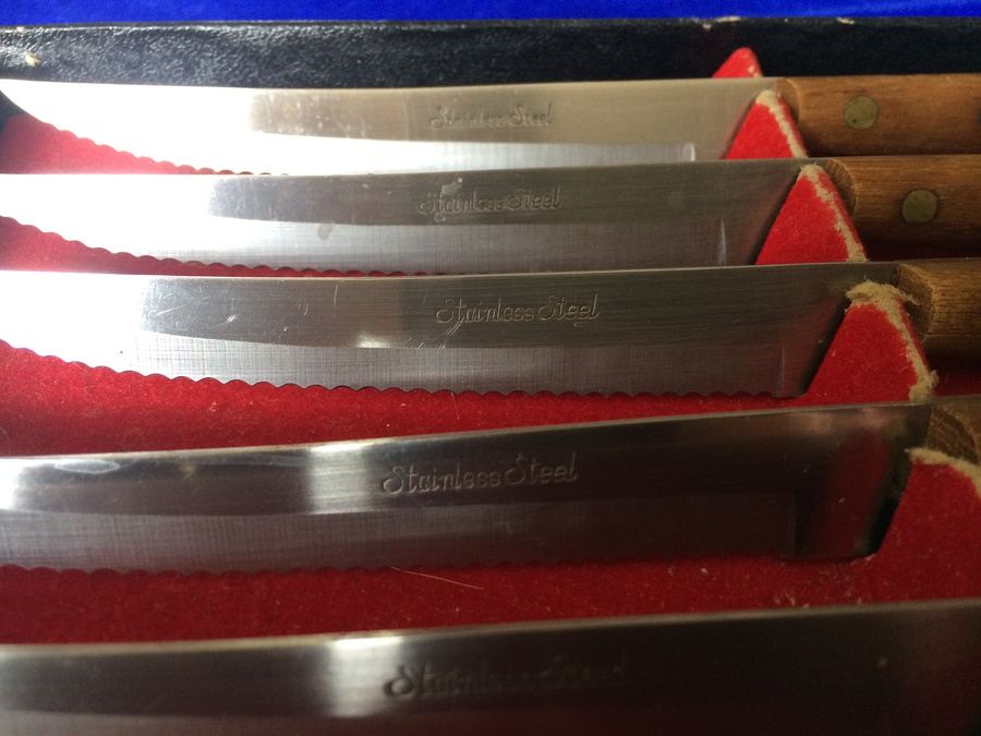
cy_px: 368
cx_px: 490
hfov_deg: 60.0
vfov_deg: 46.8
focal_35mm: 30
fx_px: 850
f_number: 2.2
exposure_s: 1/30
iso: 160
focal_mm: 4.12
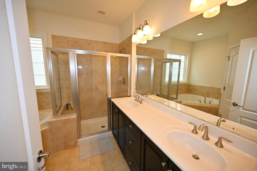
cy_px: 86
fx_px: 100
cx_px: 128
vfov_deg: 81.1
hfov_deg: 104.3
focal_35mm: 14
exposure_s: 1/100
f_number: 4
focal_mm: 14
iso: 180
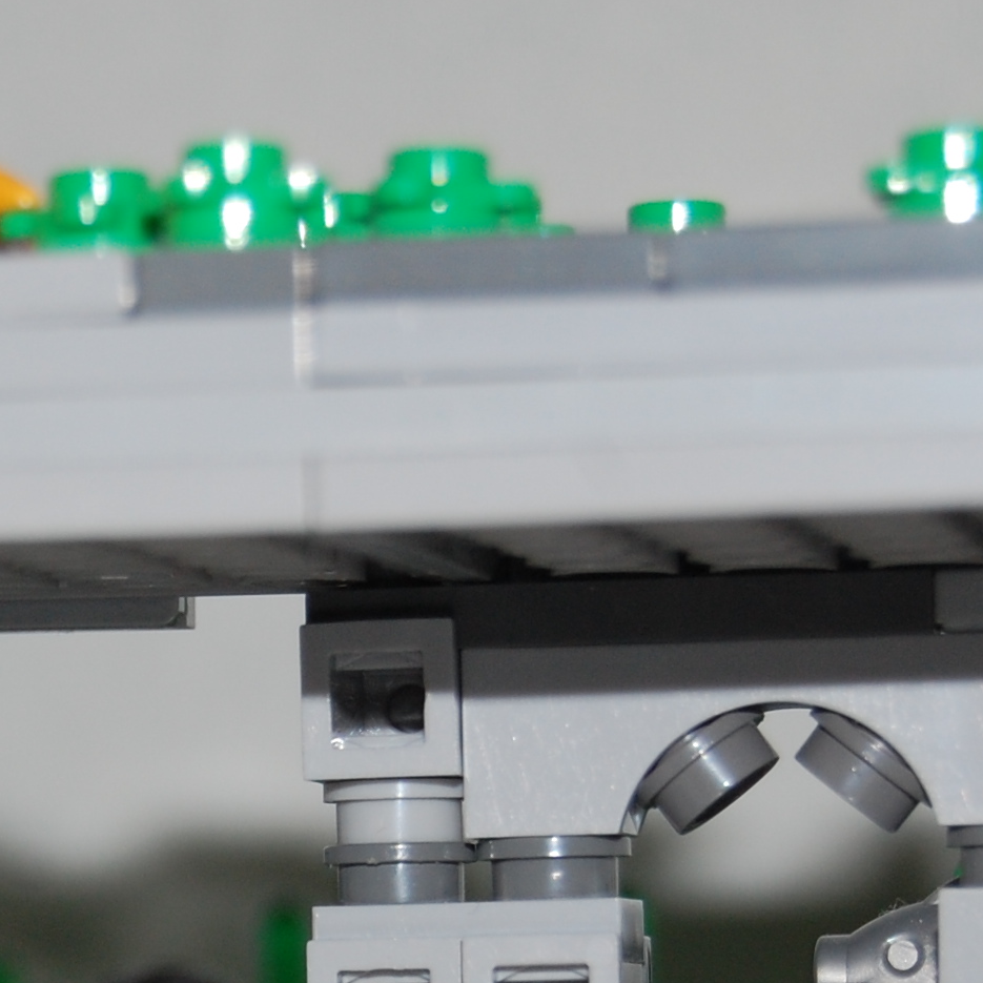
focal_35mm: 225
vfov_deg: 7.7
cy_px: 1021
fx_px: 7241
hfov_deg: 7.7
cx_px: 93
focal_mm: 55
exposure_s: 1/60
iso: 400
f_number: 5.6
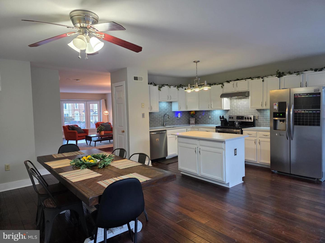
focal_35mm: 23
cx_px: 162
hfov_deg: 73.9
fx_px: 216
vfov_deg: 58.9
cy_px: 122
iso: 500
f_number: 1.7
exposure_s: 1/120
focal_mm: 6.3
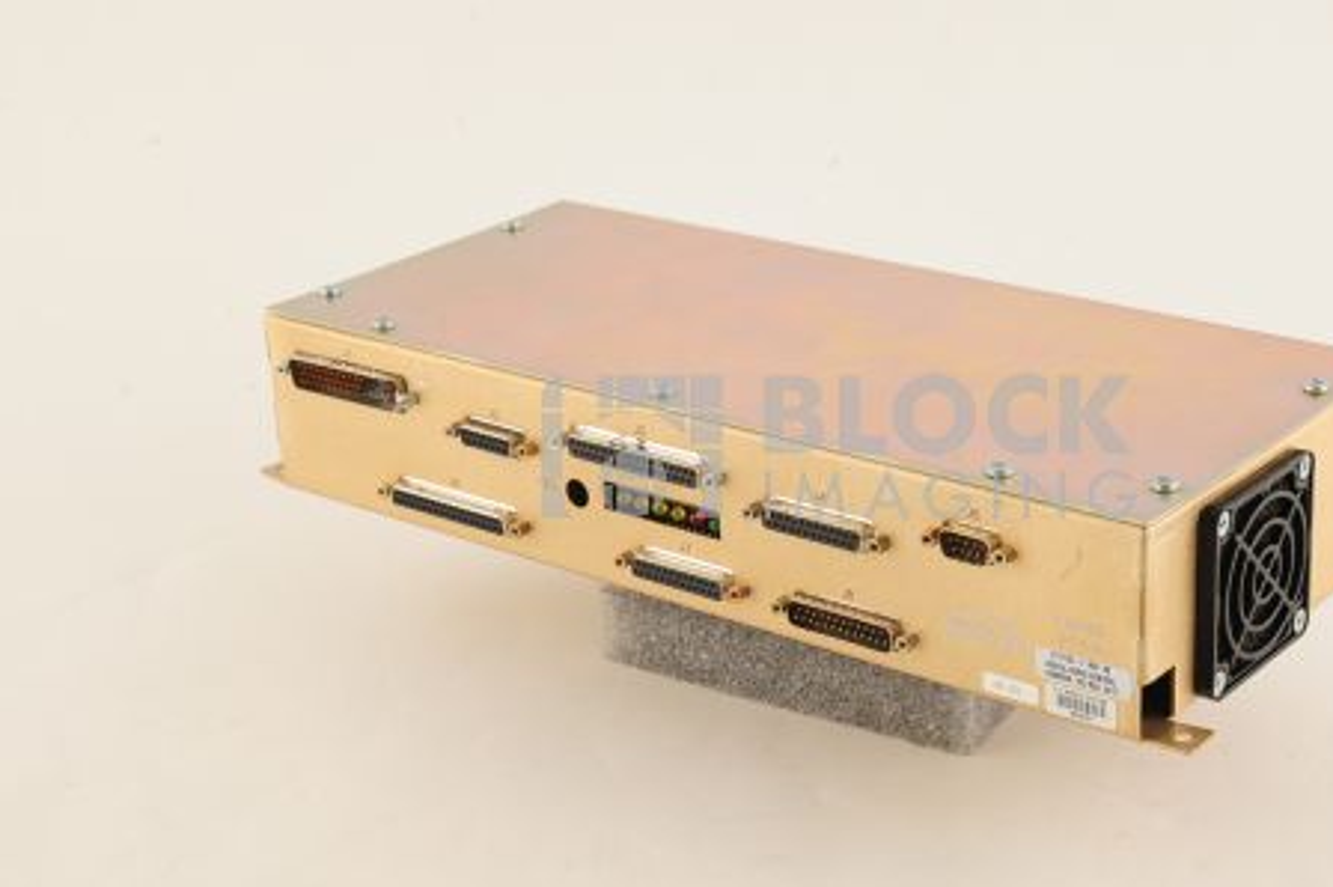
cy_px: 448
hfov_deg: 30.0
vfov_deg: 20.3
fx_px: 2479
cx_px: 839
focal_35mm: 67
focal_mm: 50
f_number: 11
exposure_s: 1/125
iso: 1600
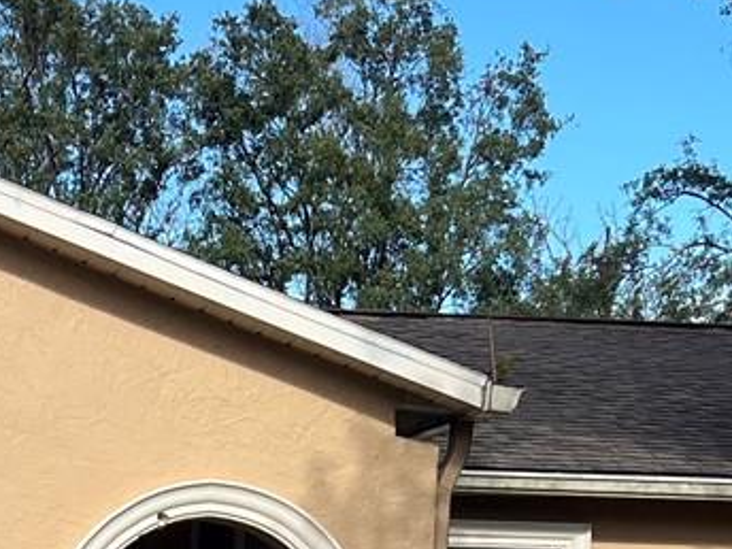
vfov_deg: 11.4
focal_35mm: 121
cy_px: 981
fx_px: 2559
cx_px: 21
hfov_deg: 16.0
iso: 50
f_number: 1.5
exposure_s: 1/2762
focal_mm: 5.7
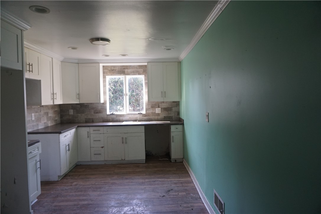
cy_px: 107
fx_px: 214
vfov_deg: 53.1
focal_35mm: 24
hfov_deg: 73.7
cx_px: 160
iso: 800
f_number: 4
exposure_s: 1/160
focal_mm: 16
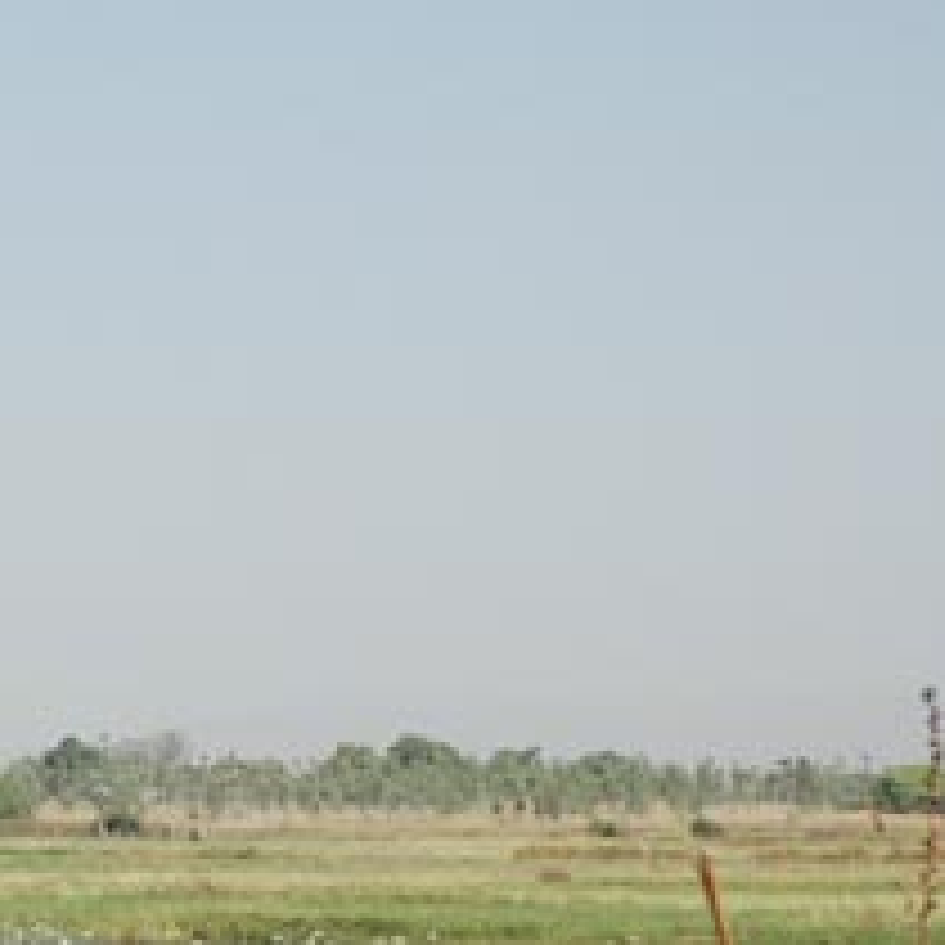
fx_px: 5251
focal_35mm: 170
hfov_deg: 10.2
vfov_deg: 10.3
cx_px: -32
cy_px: 446
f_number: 16
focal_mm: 56
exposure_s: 1/1000
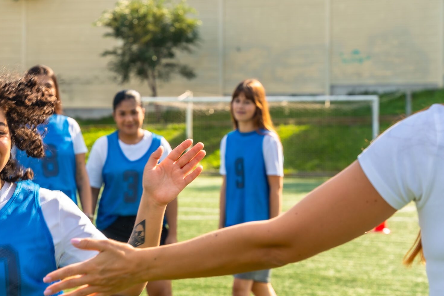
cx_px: 69
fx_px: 1330
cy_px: 210
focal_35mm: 108
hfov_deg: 18.7
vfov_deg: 12.7
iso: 50
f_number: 5
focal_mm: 62.5
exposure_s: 1/160
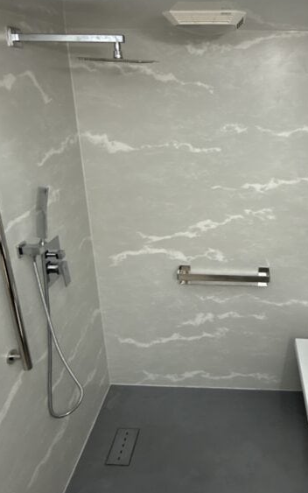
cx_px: 234
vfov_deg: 67.7
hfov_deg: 44.4
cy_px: 198
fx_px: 363
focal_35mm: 27
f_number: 2.2
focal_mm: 2.22
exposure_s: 1/120
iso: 125
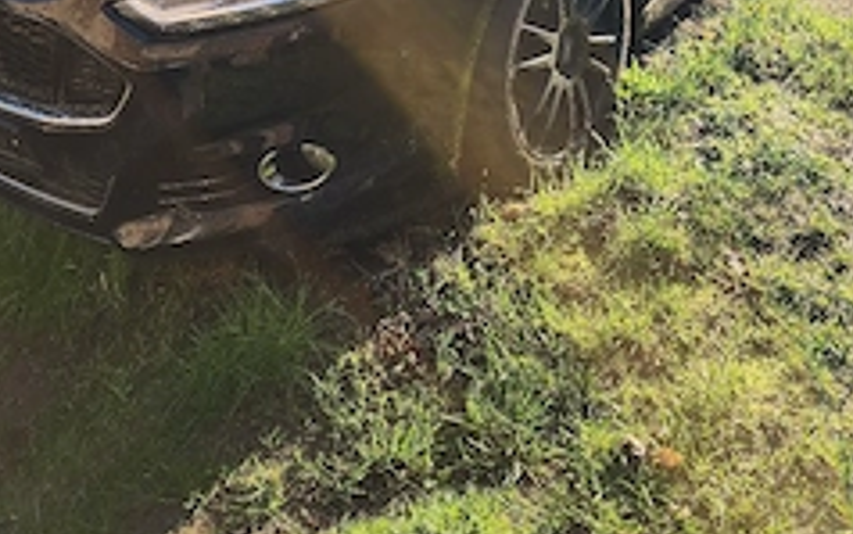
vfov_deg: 28.2
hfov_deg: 48.2
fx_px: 954
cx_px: 437
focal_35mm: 41
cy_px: -68
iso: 12
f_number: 1.8
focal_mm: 6.4
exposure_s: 1/256
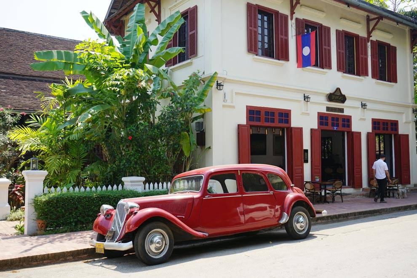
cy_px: 139
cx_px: 208
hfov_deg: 57.2
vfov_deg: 40.0
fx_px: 382
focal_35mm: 33
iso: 100
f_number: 9
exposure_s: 1/100
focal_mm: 33
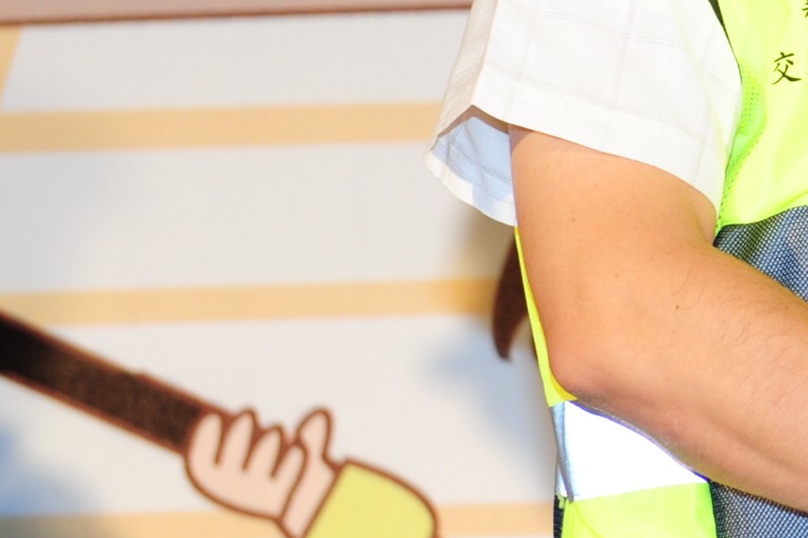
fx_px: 5834
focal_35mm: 260
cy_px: -108
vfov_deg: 5.3
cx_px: 1395
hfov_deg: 7.7
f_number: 5
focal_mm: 70
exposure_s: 1/125
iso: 800
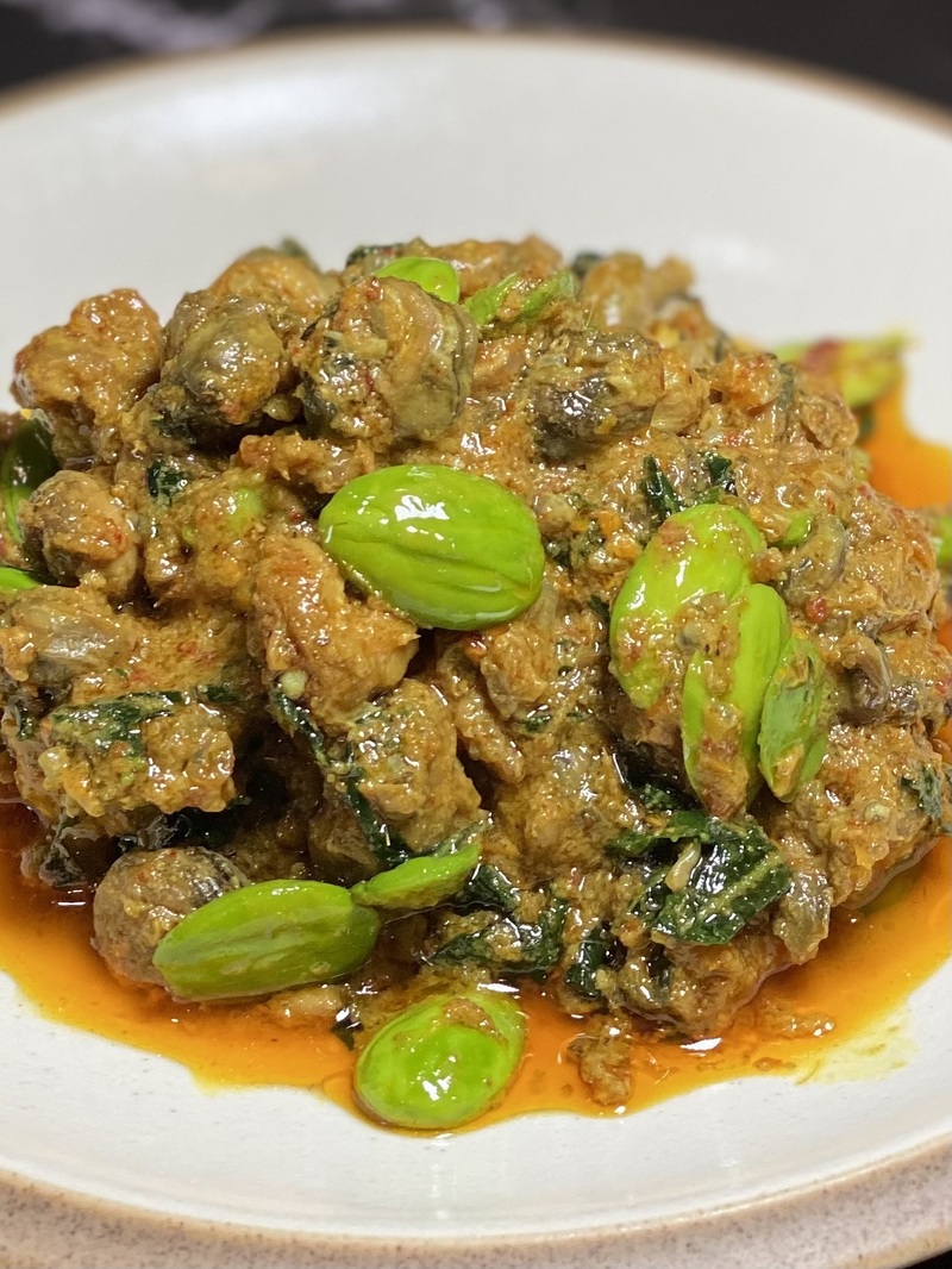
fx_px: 1906
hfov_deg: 28.0
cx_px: 476
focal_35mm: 52
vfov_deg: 36.8
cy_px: 634
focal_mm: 6
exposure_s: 1/100
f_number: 2
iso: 50
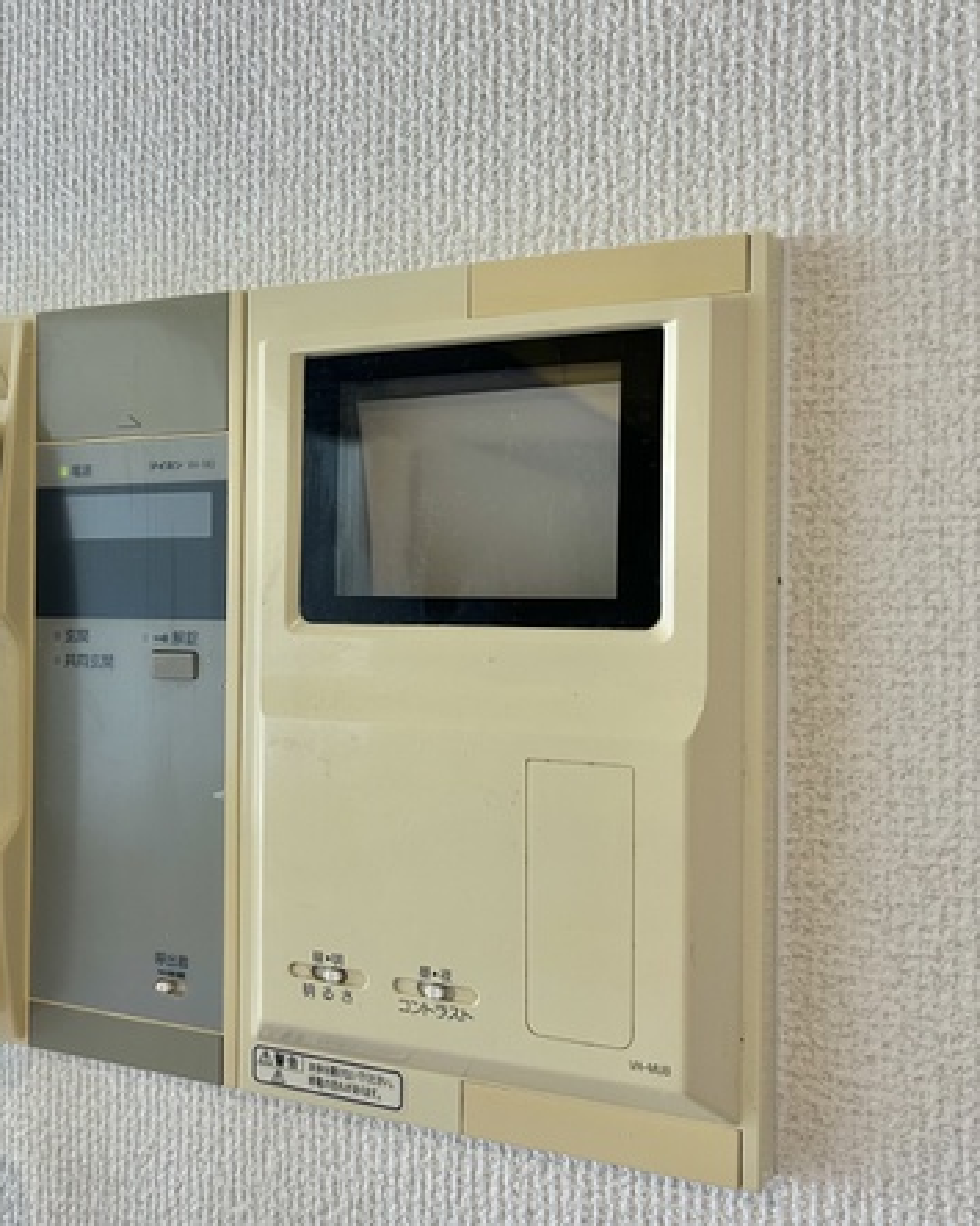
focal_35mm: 40
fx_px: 1451
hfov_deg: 36.7
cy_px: 596
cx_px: 280
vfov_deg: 45.8
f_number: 1.5
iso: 125
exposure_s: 1/120
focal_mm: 5.7
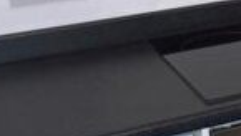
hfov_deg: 14.3
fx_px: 806
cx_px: 480
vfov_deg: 9.6
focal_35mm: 126
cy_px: 21
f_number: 3.3
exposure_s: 1/60
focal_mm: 4.3
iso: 200
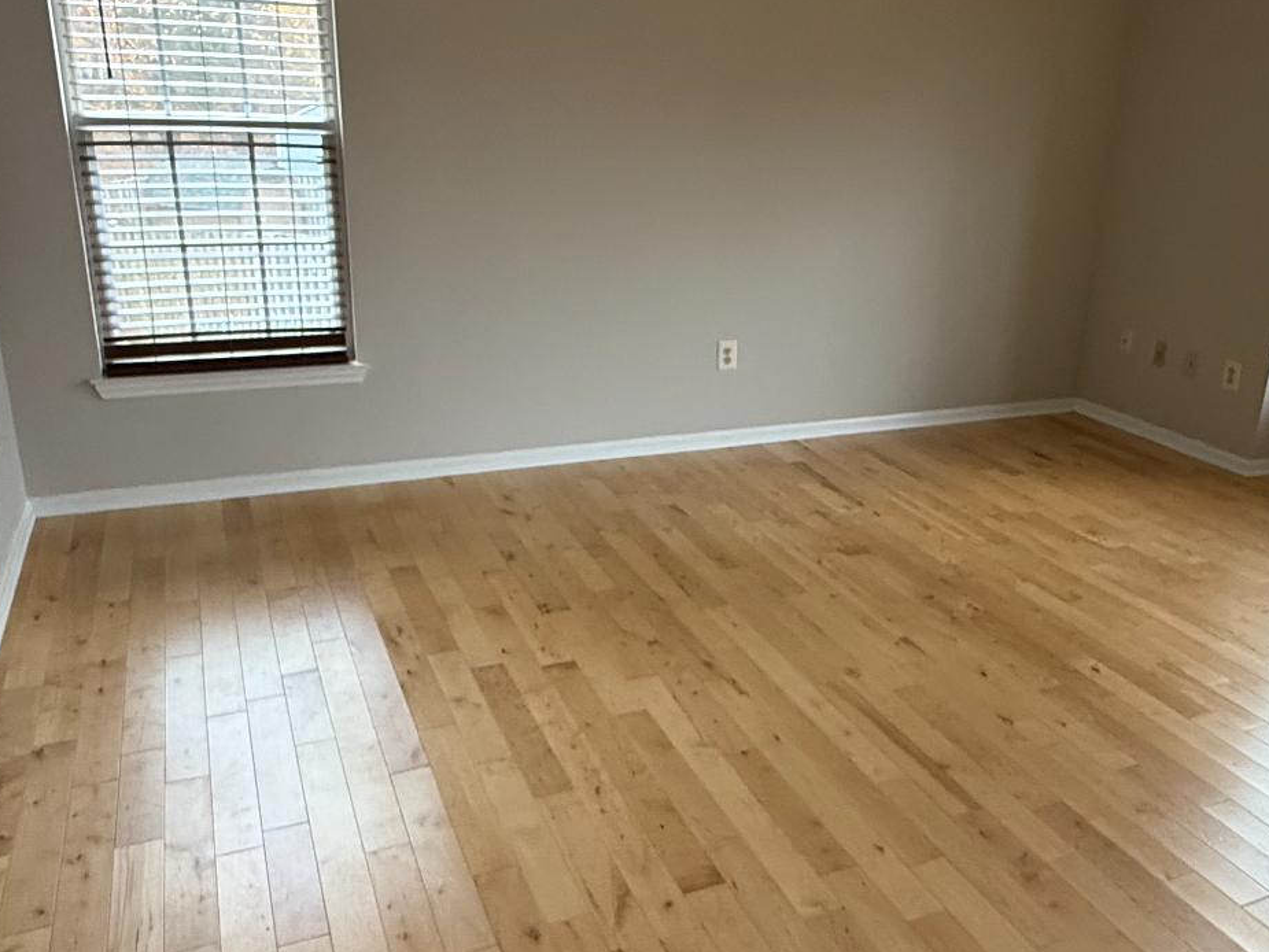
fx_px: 1137
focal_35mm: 31
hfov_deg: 58.1
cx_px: 726
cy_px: 475
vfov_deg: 45.5
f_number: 2.2
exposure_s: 1/60
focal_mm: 2.22
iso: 250
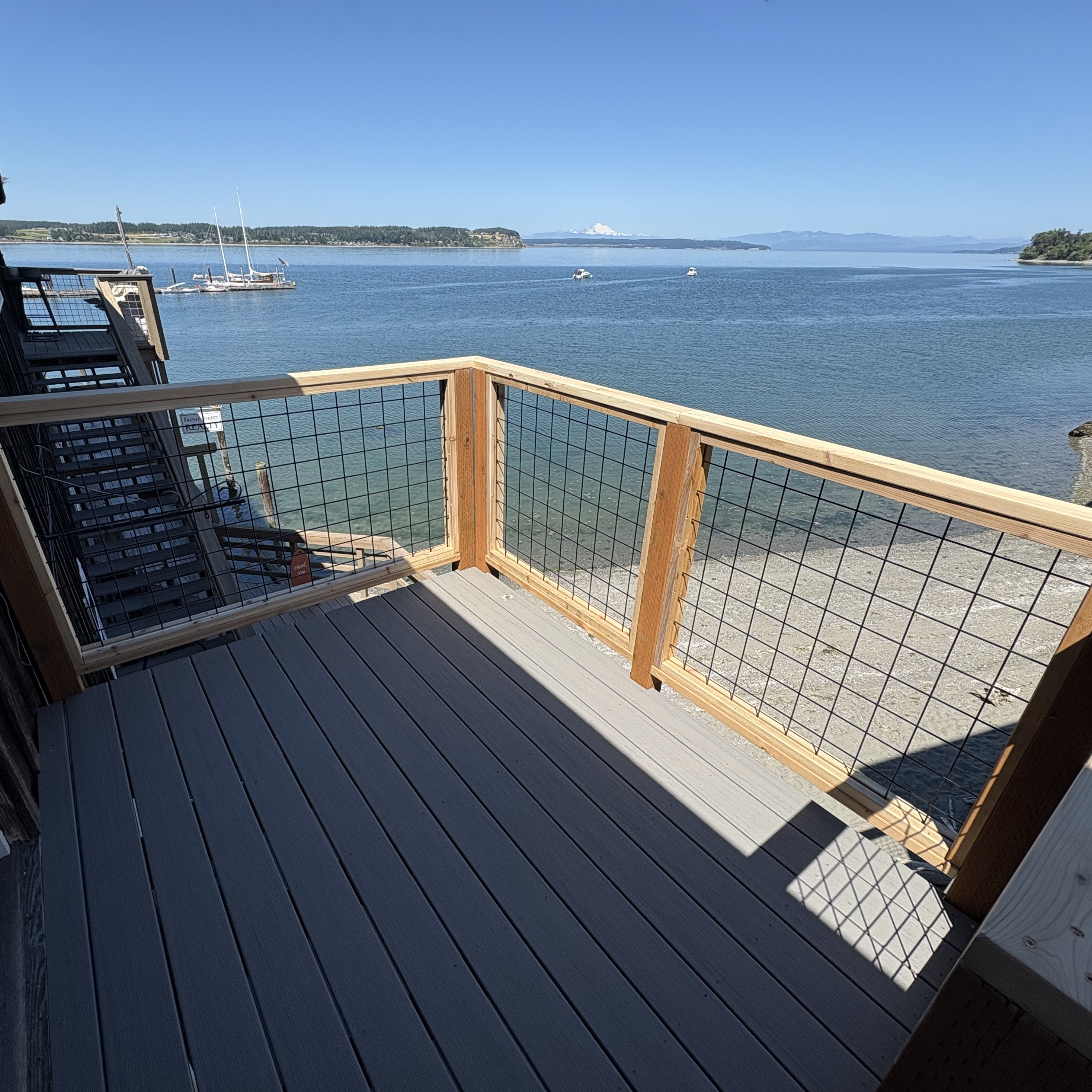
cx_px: 509
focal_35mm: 17
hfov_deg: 83.9
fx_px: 607
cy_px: 552
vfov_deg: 84.0
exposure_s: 1/1789
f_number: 2.2
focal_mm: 2.22
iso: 50
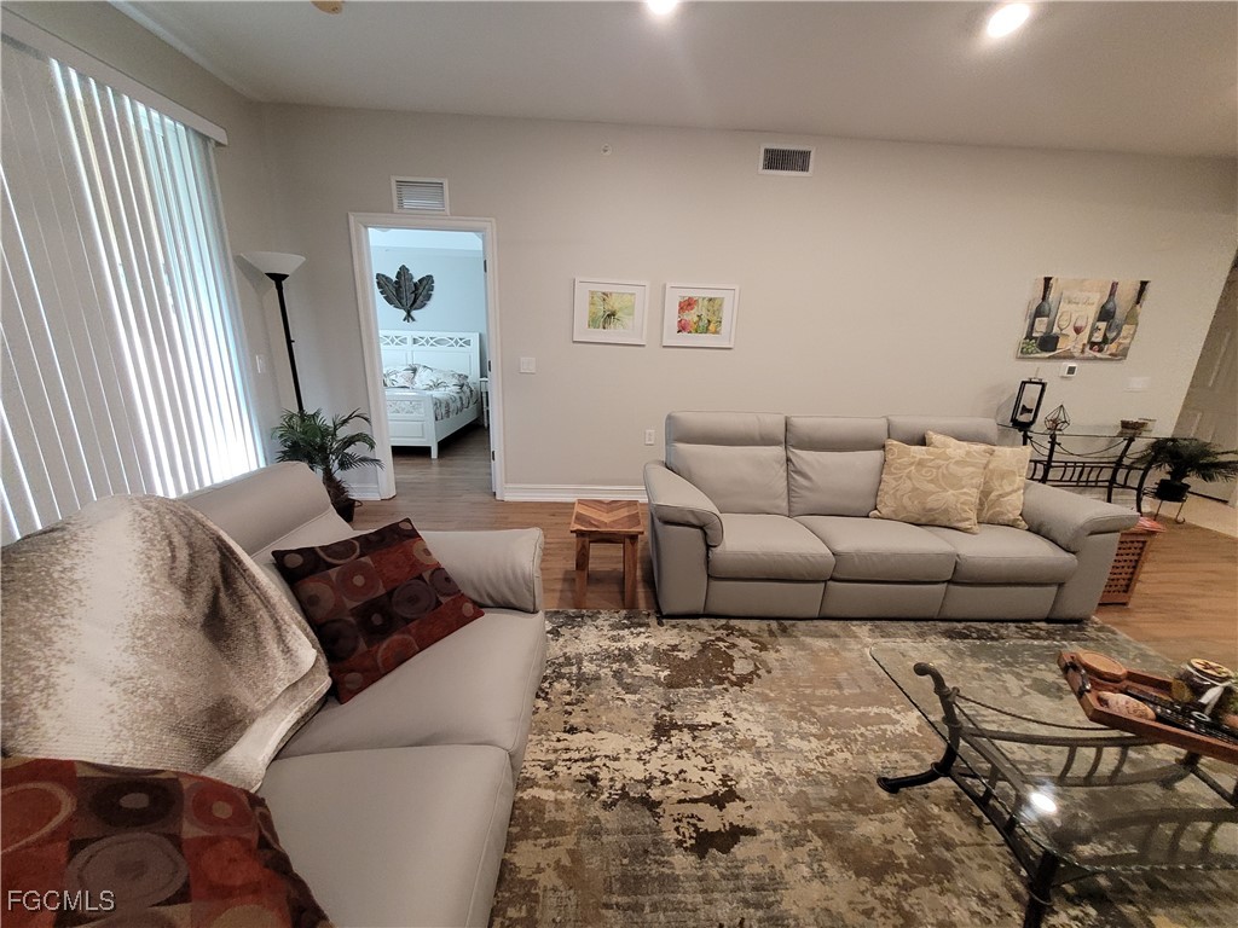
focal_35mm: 13
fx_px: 465
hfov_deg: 106.2
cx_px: 619
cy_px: 464
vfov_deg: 89.9
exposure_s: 1/60
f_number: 2.2
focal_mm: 1.74
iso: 400
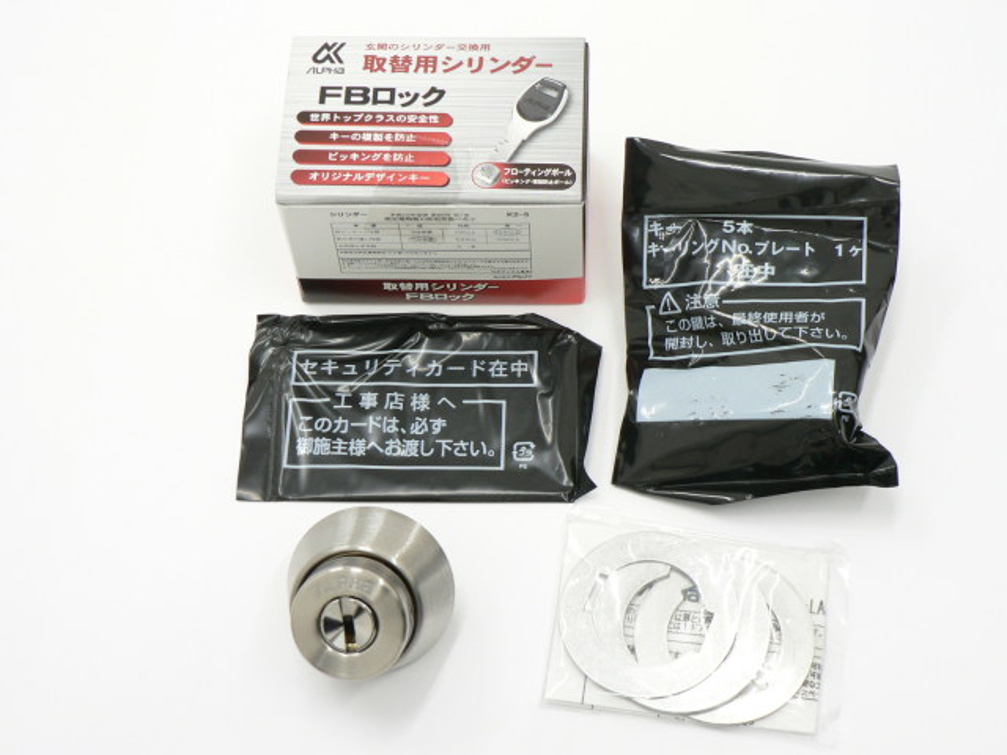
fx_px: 1891
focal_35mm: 65
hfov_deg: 29.8
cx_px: 504
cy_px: 378
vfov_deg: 22.6
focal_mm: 10.9
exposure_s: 1/20
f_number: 3.2
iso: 80
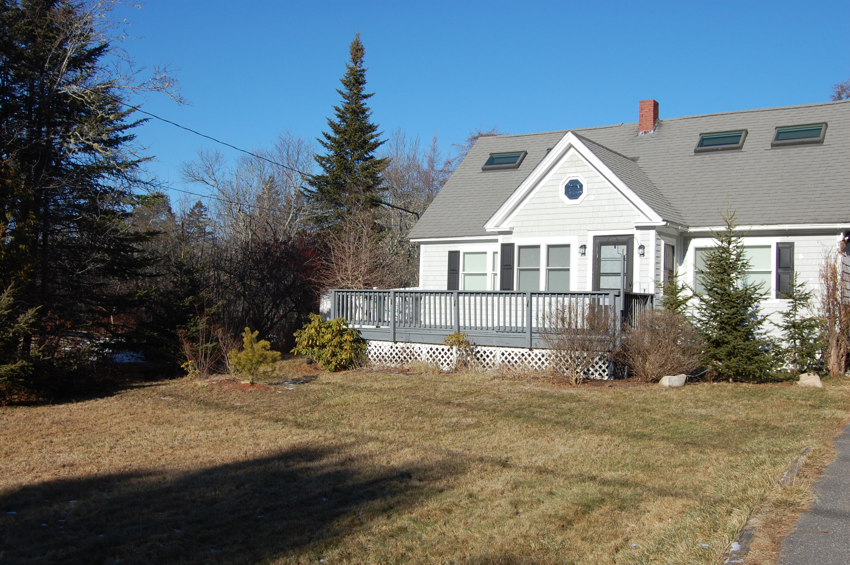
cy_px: 282
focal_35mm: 36
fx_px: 849
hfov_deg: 53.2
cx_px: 425
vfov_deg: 36.8
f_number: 10
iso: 200
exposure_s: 1/400
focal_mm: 24
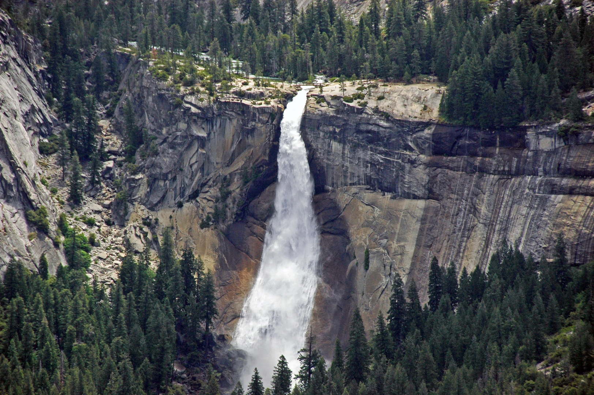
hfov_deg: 6.9
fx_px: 4946
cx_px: 297
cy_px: 198
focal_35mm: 300
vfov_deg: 4.6
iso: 400
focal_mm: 200
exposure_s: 1/250
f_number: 8
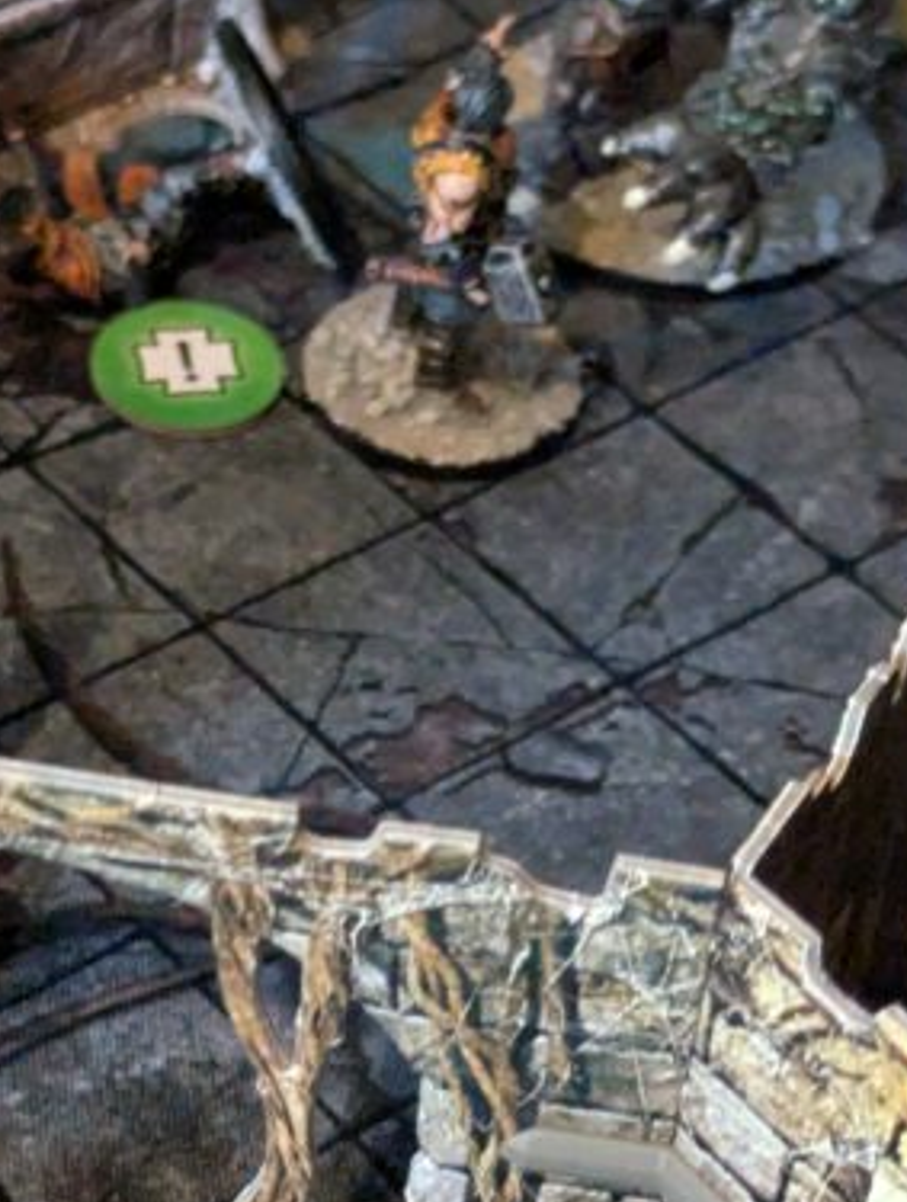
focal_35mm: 131
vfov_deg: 15.0
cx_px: 239
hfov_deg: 11.3
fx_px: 4558
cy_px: 705
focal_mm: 6.81
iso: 1777
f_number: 1.85
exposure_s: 1/56.8
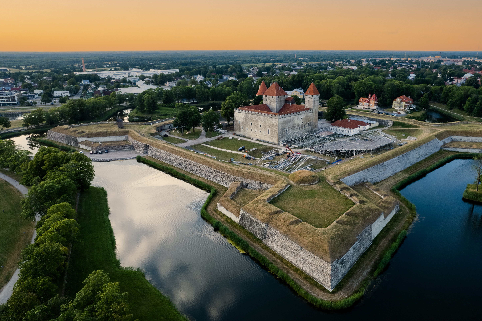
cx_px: 265
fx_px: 335
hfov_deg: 71.3
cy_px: 174
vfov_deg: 51.2
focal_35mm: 25
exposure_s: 1/800
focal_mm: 8.38
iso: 100
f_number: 2.8
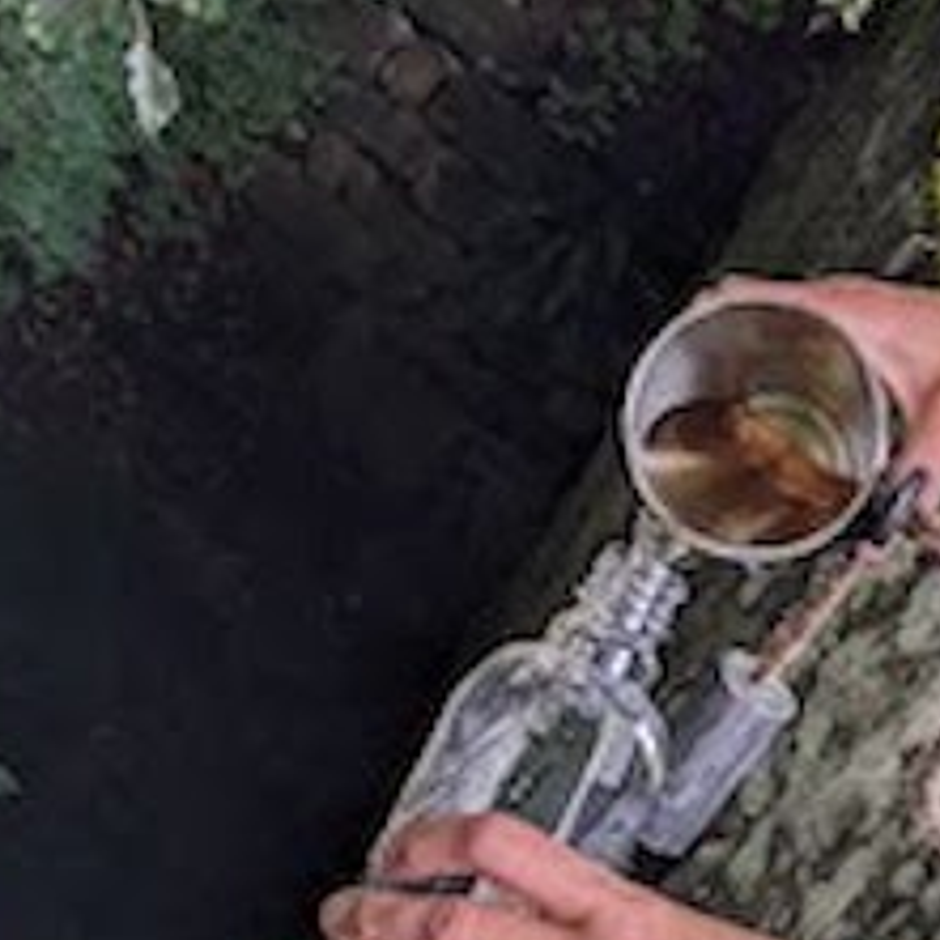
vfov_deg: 24.2
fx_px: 2120
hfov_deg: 24.3
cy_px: 868
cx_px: 838
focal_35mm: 69
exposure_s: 1/119
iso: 48
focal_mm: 4.38
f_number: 1.73
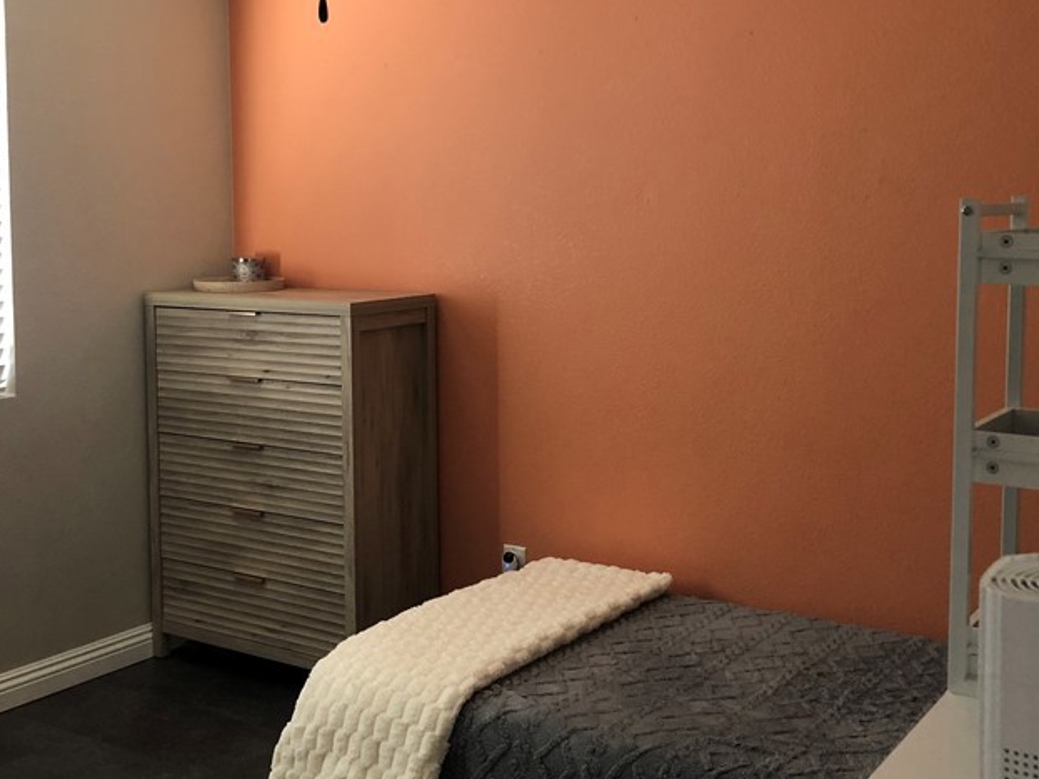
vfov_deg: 31.4
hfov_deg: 41.2
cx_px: 462
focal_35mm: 46
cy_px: 310
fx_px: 1380
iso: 50
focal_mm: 3.99
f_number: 1.8
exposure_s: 1/15
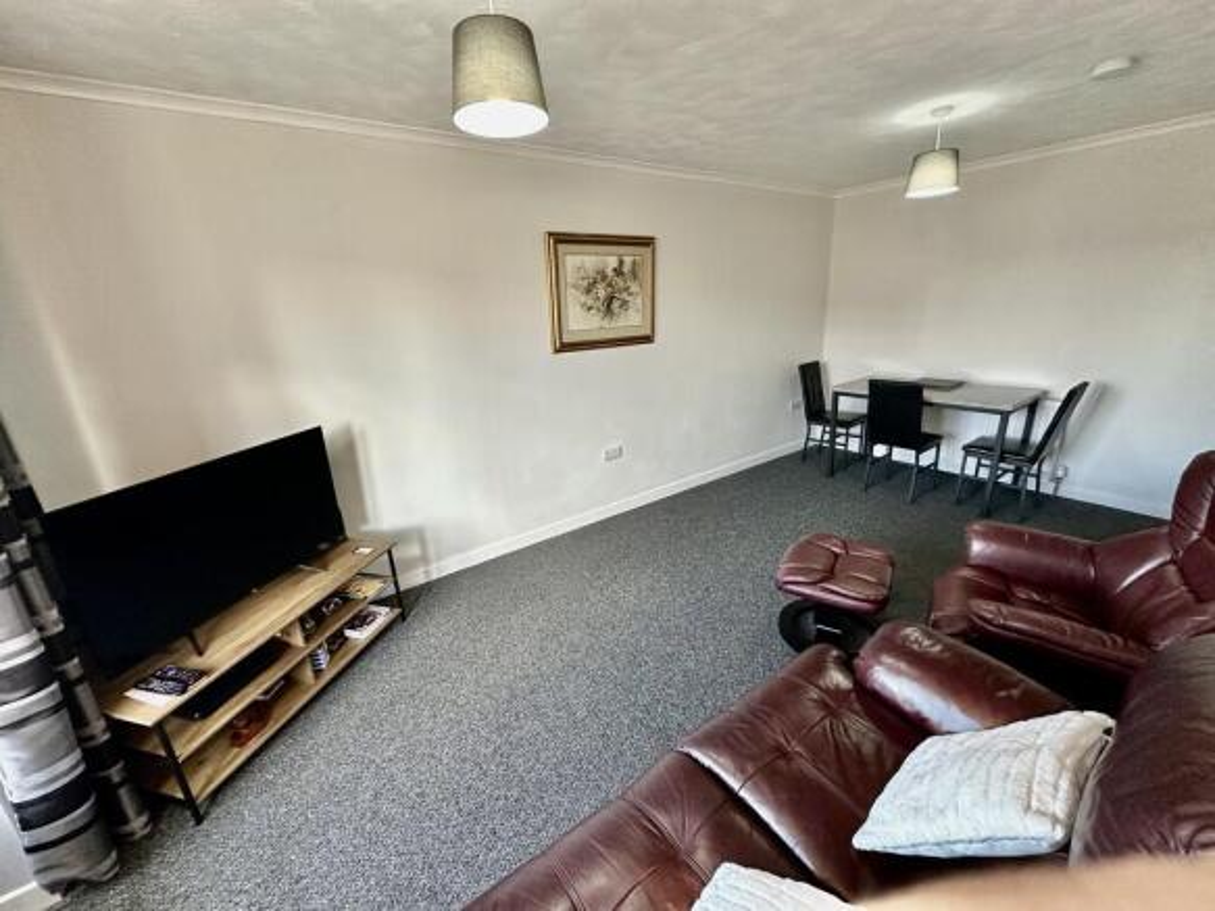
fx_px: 491
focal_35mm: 14
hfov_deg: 102.1
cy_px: 456
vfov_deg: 85.7
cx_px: 608
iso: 200
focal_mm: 2.22
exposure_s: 1/99
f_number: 2.2
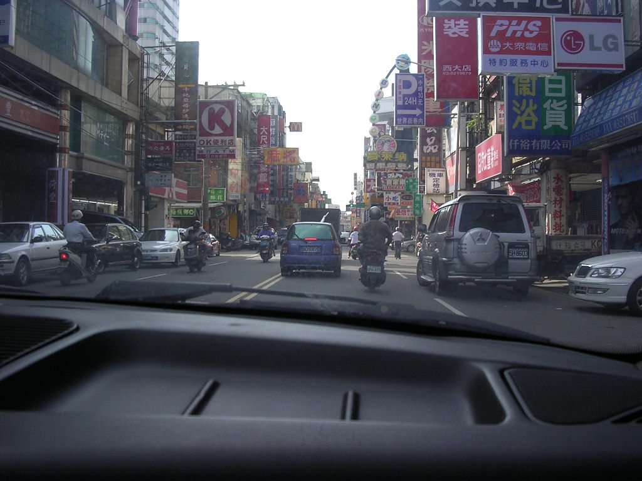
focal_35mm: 38
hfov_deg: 49.0
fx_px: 705
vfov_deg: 37.7
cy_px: 240
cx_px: 321
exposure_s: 1/451
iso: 100
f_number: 2.8
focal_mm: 5.8
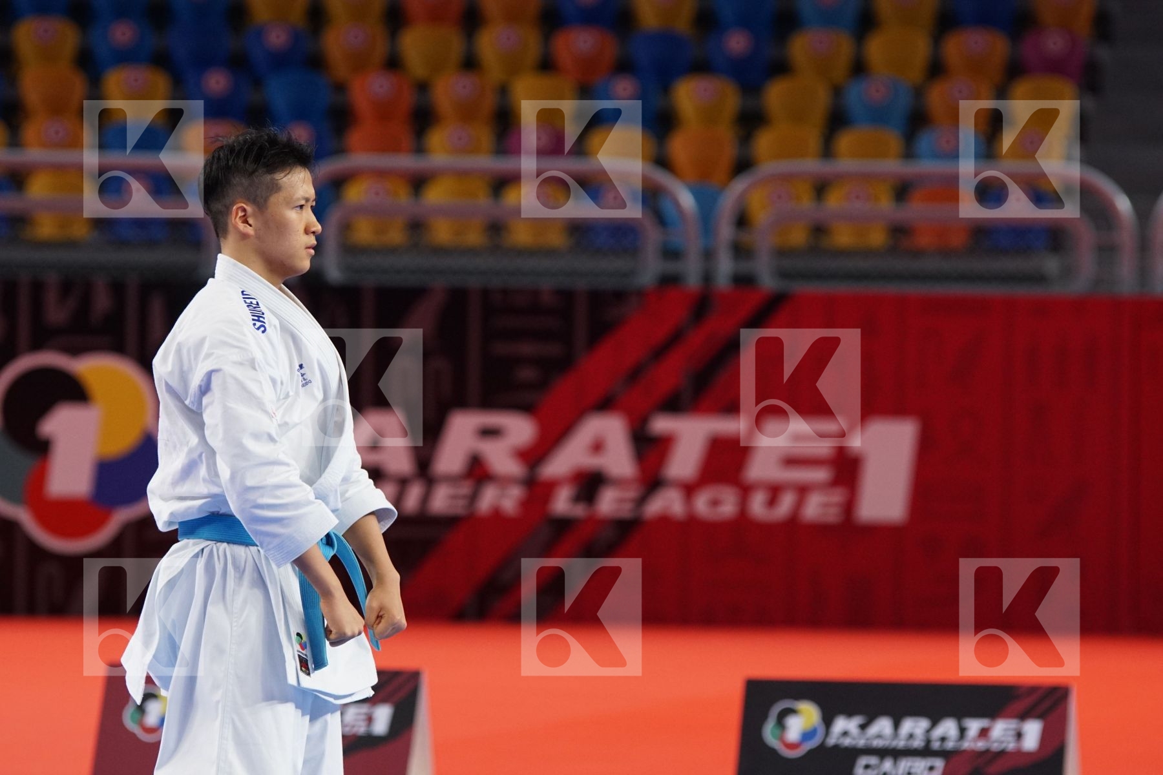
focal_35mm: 225
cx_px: 582
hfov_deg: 9.1
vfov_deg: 6.1
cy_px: 388
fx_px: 7268
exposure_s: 1/400
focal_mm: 150
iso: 1000
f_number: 3.2
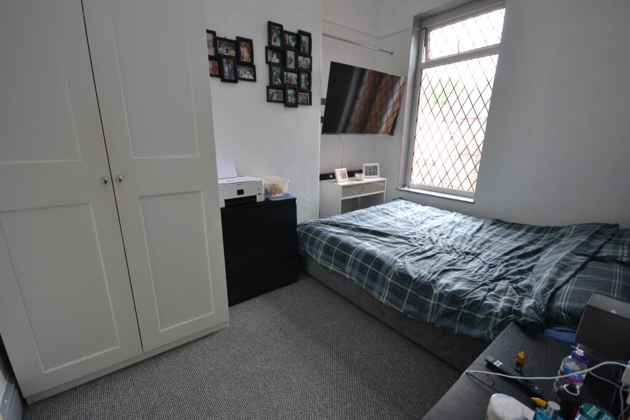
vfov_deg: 77.3
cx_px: 315
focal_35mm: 15
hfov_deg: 100.4
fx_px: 263
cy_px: 210
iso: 450
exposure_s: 1/60
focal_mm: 10
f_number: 4
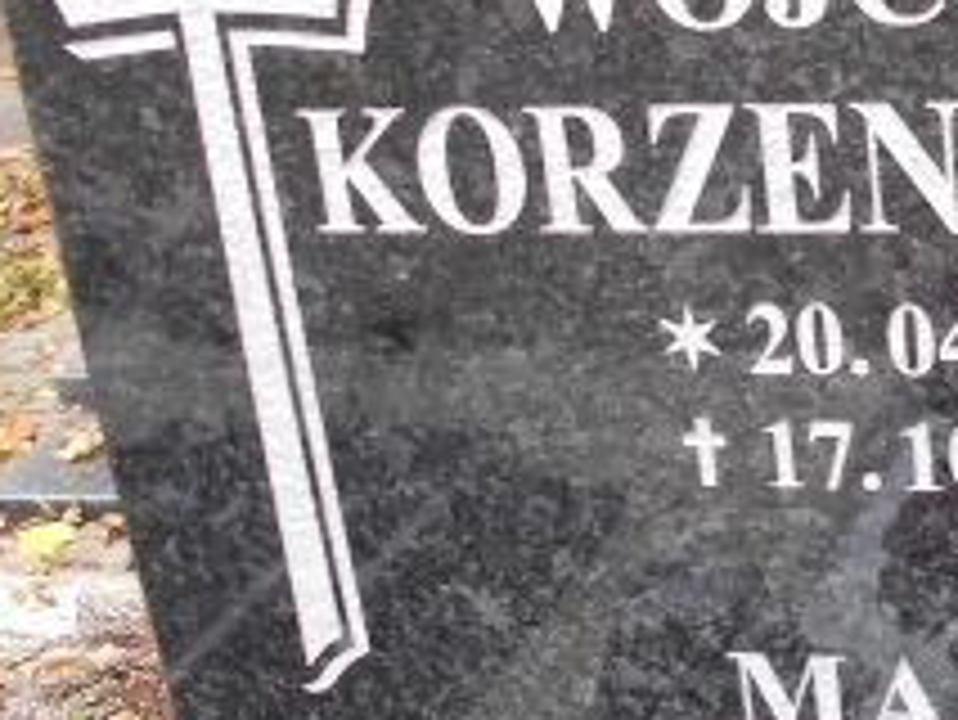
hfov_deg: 24.1
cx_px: 918
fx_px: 2160
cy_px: 531
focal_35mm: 78
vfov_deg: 18.8
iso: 80
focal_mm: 4.6
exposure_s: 1/40
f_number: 3.2
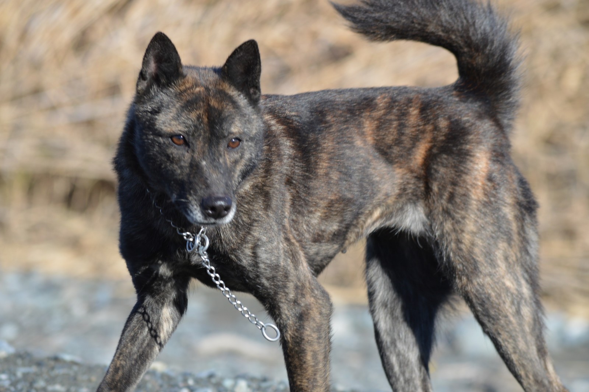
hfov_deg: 8.3
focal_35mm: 248
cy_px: 196
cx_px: 294
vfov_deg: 5.5
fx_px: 4046
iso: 160
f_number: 8
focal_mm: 165
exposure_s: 1/250
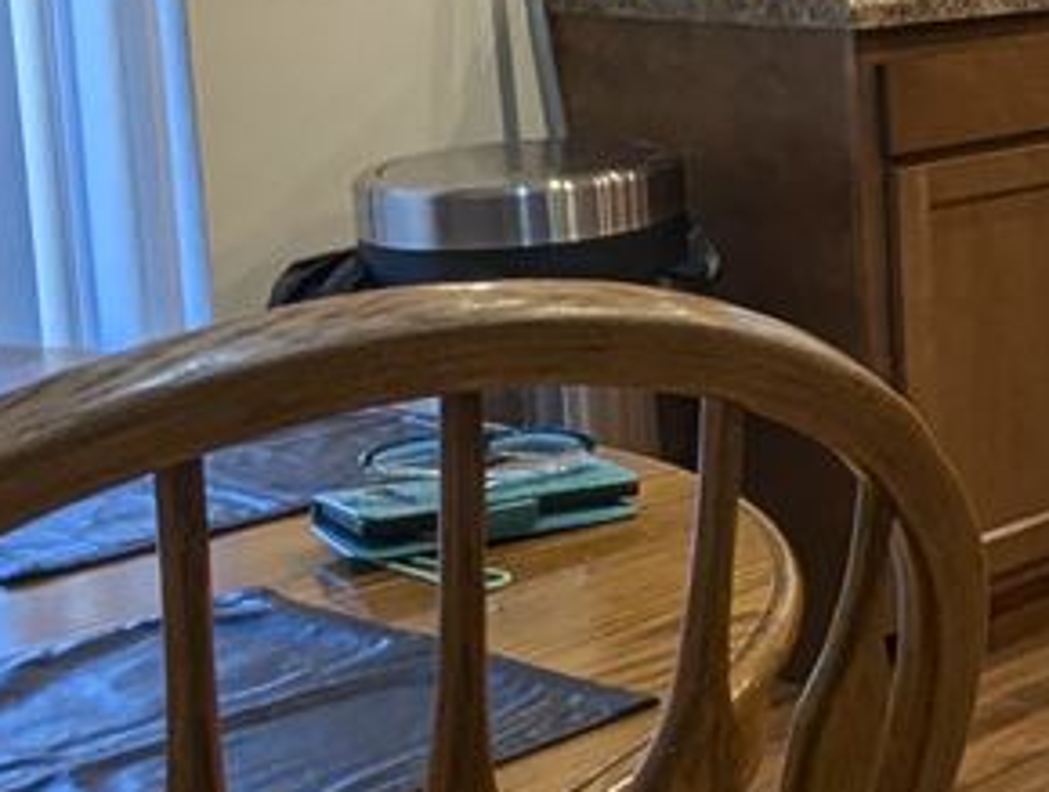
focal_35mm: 79
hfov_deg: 20.5
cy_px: 108
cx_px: 1649
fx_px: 2400
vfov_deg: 18.5
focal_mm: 2.35
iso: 58
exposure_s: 1/60
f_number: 2.2
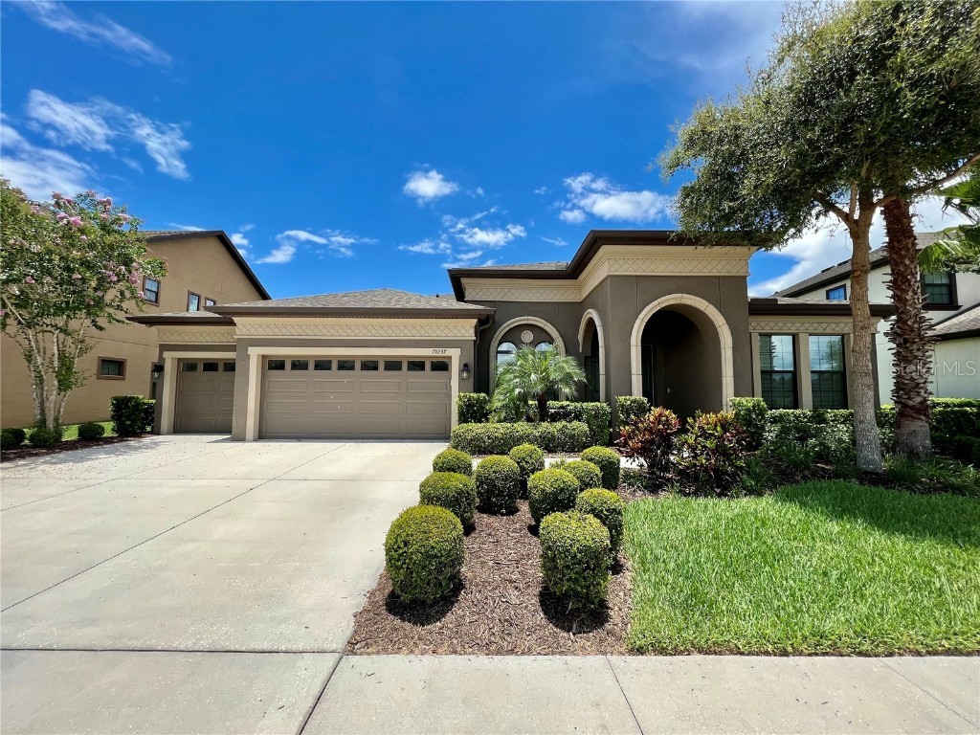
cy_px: 368
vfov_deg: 89.9
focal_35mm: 13
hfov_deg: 106.2
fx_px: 368
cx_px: 490
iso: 32
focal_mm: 1.57
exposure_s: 1/1248
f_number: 1.8
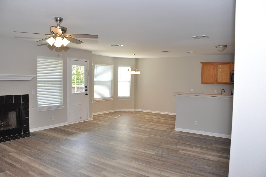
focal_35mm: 27
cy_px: 88
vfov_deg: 47.8
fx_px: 199
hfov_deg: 67.4
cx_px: 133
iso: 400
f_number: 5.6
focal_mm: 18
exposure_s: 1/125
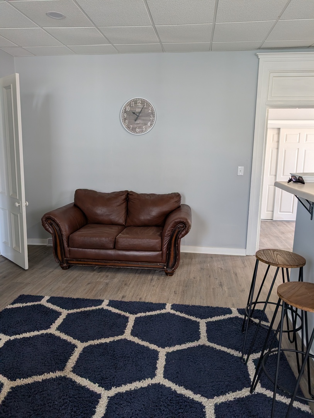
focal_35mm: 24
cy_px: 209
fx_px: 290
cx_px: 157
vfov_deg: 71.5
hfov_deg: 56.9
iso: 150
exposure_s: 1/60
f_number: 1.68
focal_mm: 6.9
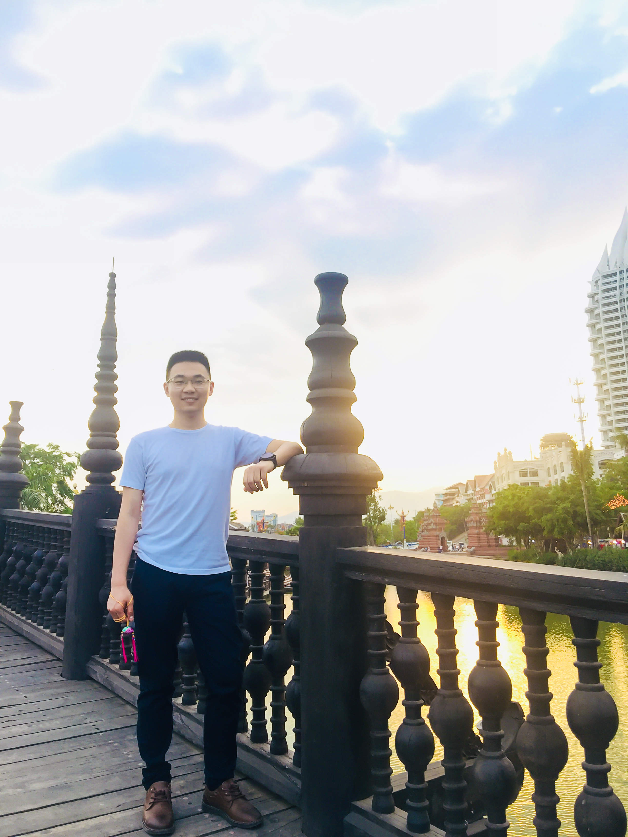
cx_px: 314
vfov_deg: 61.7
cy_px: 418
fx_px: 701
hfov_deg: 48.2
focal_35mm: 29
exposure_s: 1/115
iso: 32
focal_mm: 4.15
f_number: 2.2
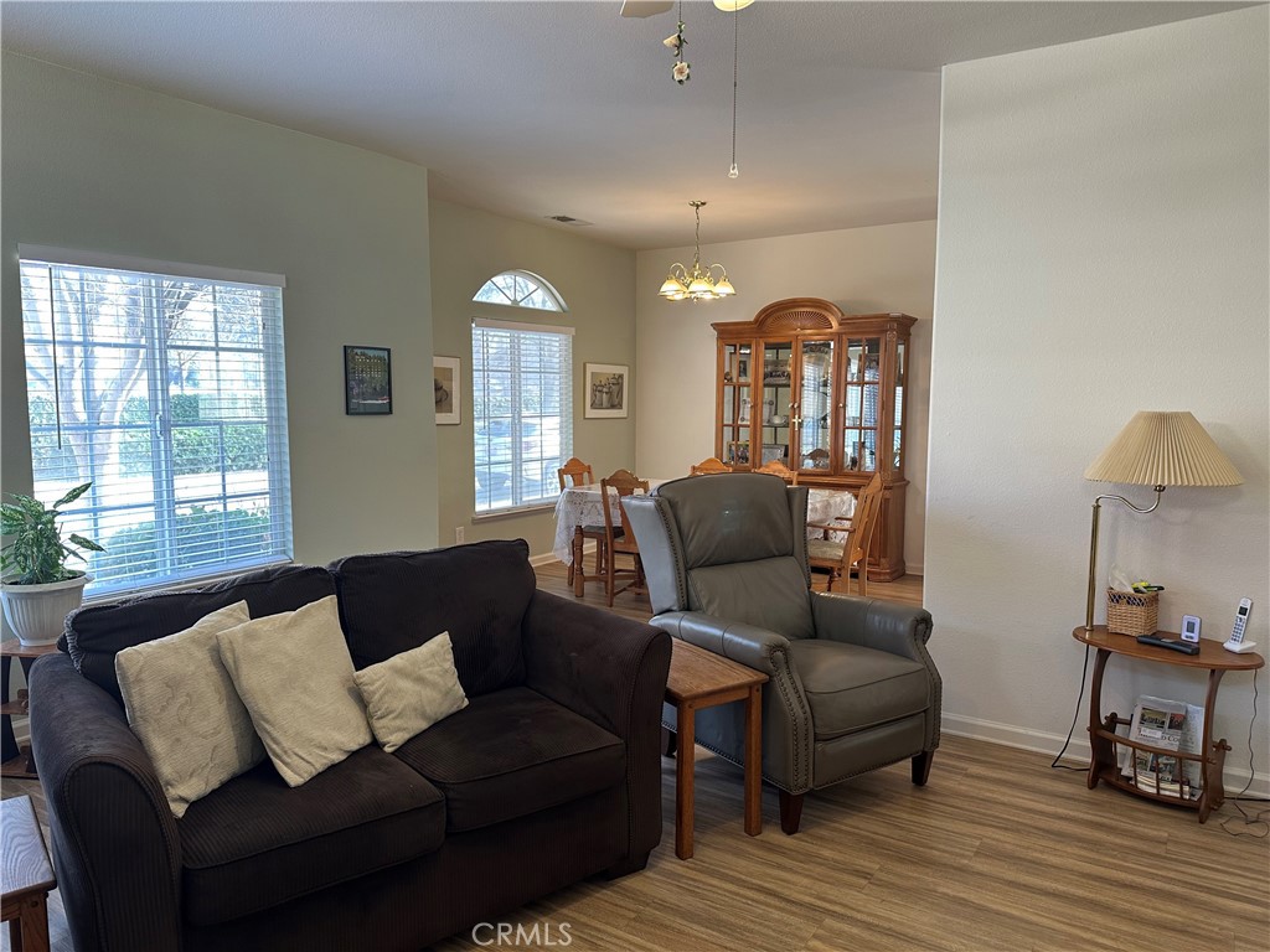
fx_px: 881
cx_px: 635
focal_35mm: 24
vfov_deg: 56.8
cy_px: 476
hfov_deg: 71.6
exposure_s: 1/60
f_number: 1.78
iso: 125
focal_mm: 6.86
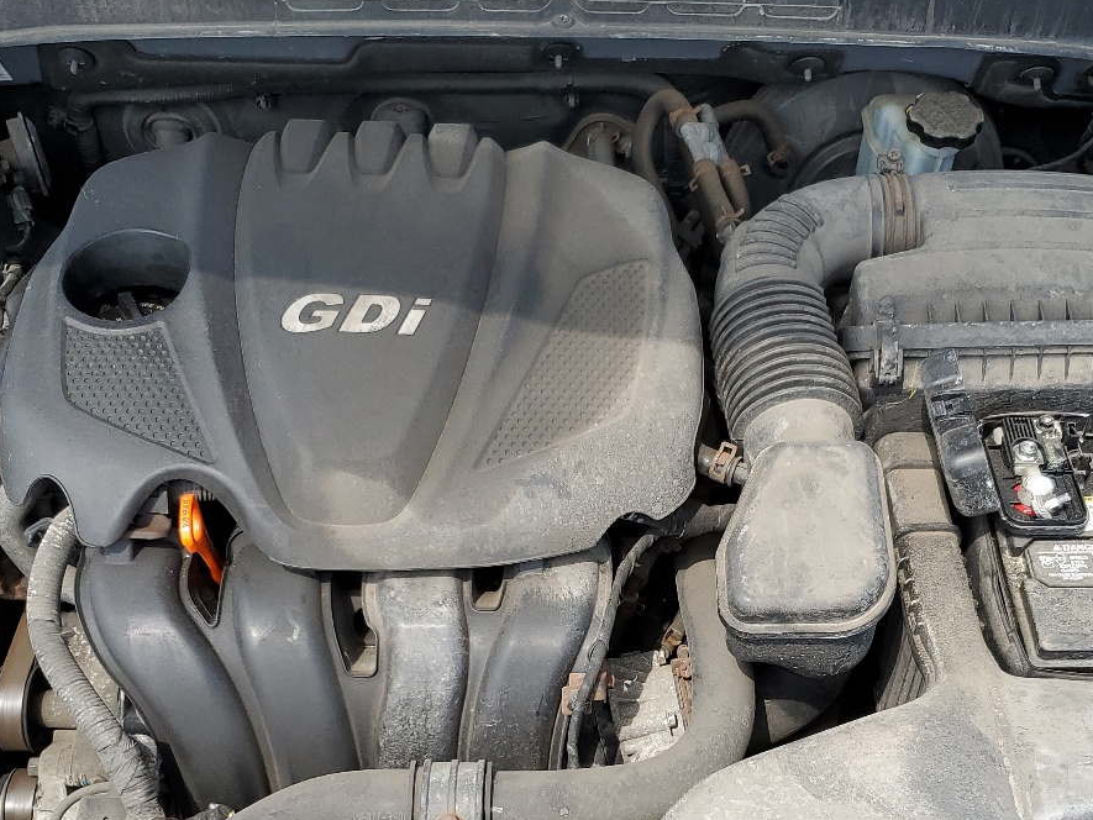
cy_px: 577
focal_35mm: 47
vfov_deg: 30.5
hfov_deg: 40.4
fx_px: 1484
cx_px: 609
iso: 50
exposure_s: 1/714
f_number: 1.5
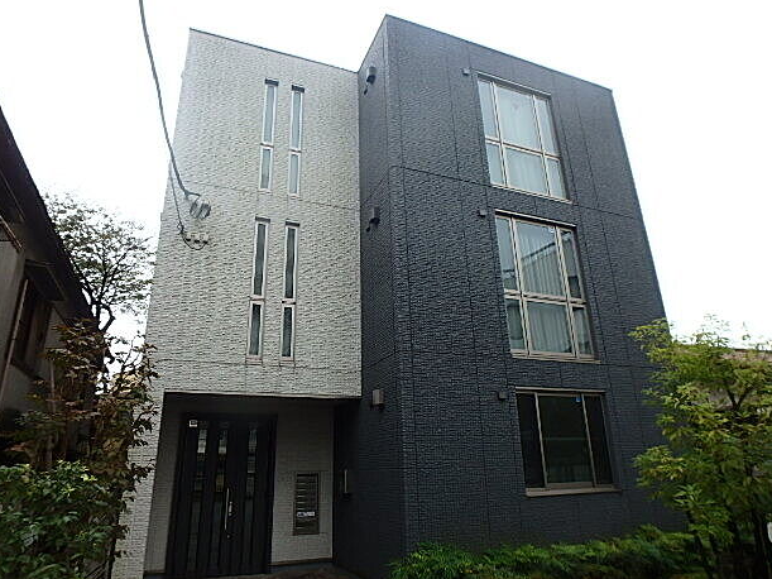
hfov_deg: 76.4
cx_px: 379
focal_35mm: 22
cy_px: 300
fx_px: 491
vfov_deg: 61.1
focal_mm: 3.7
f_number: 3.5
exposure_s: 1/640
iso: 125
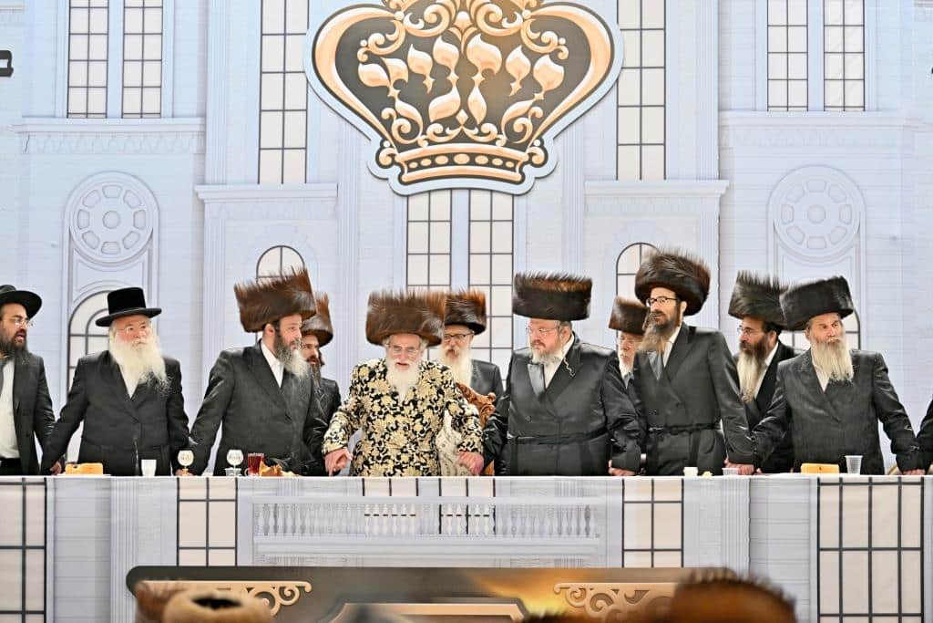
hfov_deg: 15.8
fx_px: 3369
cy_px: 312
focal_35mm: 130
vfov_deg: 10.6
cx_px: 466
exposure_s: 1/160
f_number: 2.8
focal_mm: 130
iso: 500
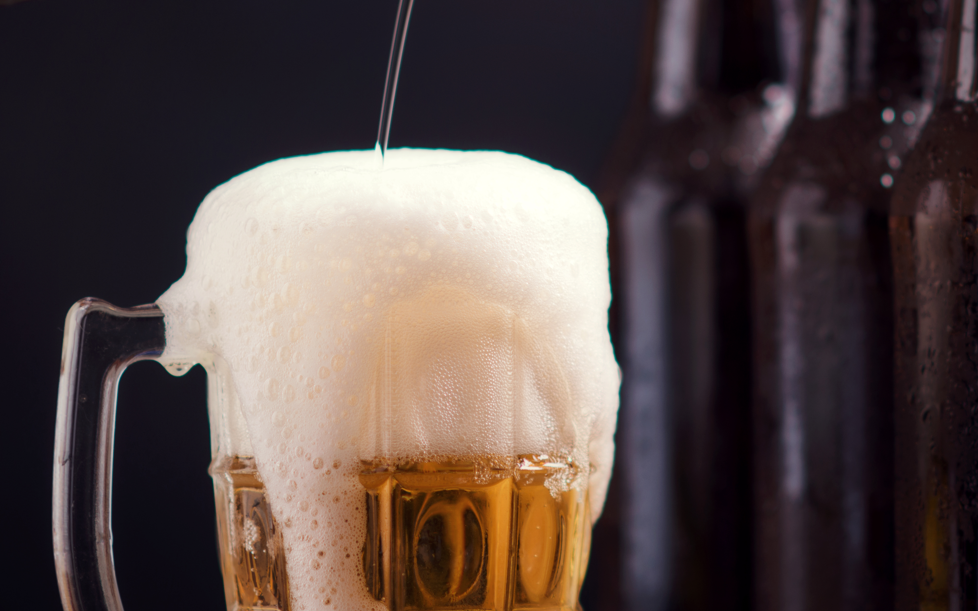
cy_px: 270
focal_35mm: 268
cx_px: 513
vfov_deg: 4.9
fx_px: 7143
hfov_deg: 7.8
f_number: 2.8
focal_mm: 135
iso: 100
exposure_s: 1/200
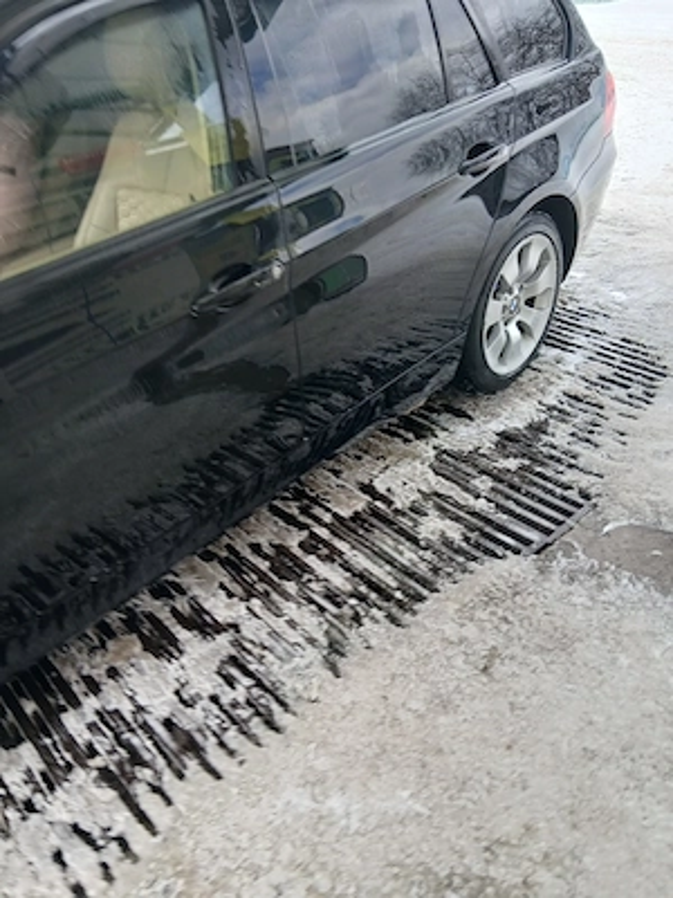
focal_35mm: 26
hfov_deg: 53.1
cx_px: 336
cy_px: 449
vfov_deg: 67.3
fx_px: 674
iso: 32
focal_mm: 3.98
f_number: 1.8
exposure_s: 1/101
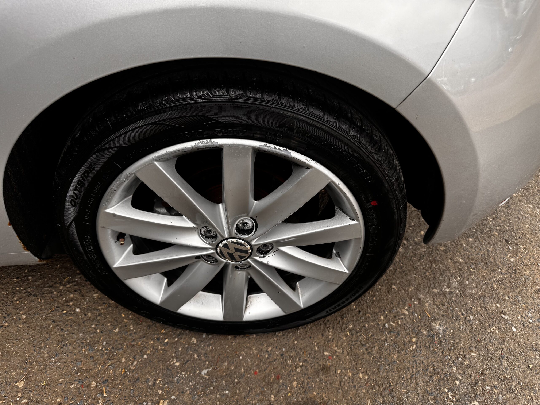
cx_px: 270
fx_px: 374
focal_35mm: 24
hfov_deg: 71.6
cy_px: 202
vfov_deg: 56.8
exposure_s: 1/633
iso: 80
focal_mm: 6.76
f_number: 1.78
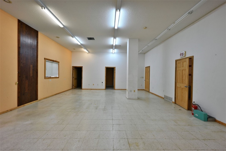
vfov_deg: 73.7
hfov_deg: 96.7
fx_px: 100
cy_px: 76
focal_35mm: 16
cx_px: 113
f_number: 5.6
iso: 250
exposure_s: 1/80
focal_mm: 16
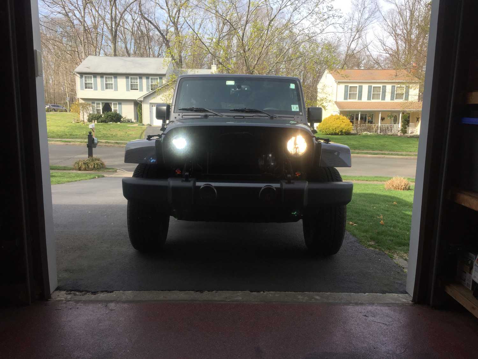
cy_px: 180
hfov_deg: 61.7
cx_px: 239
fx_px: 400
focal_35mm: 29
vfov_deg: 48.2
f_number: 2.2
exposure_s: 1/573
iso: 32
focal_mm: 4.15
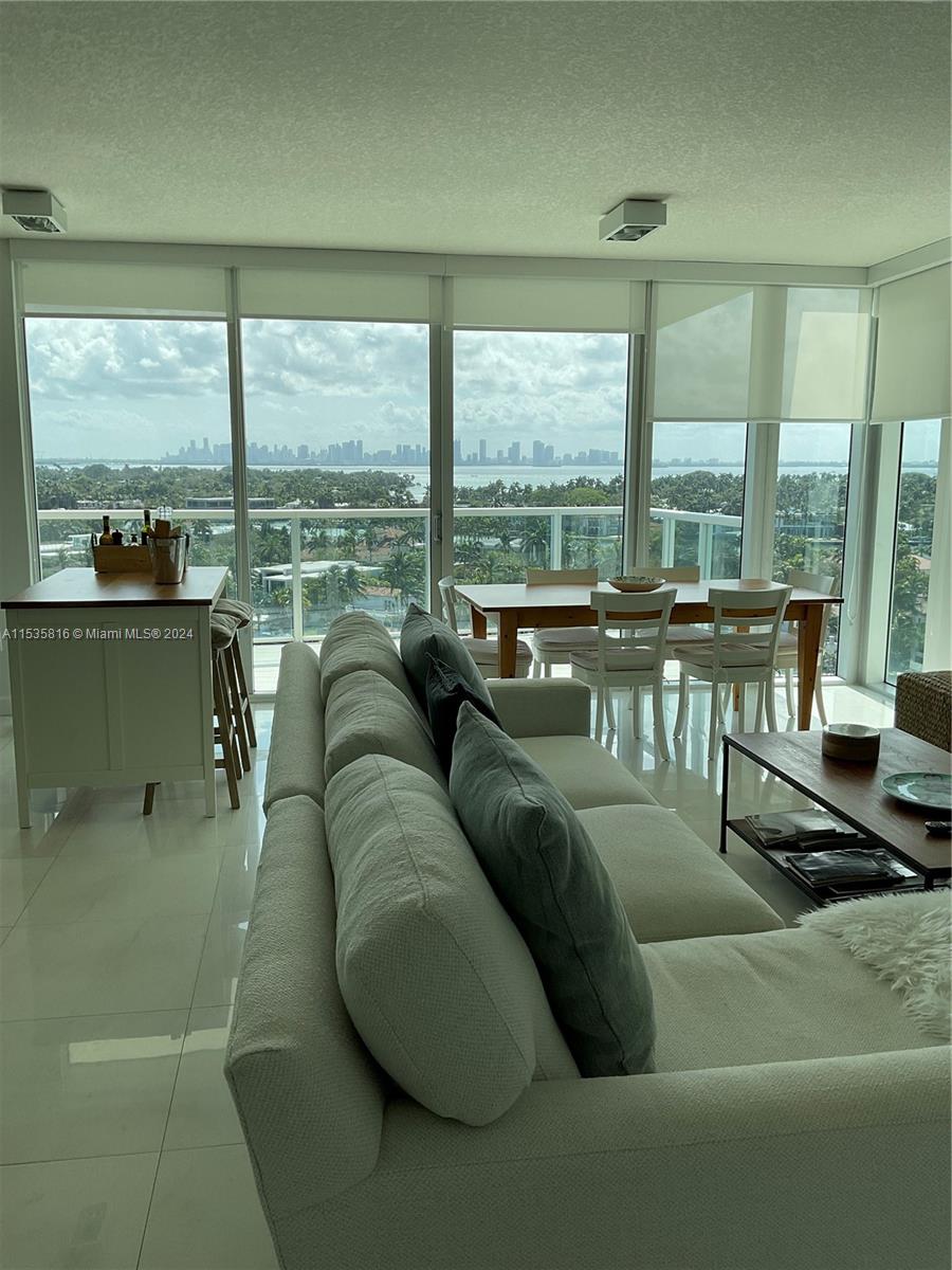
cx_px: 476
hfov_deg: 48.2
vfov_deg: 61.7
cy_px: 635
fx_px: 1063
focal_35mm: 29
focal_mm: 3
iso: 16
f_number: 1.8
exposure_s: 1/1121
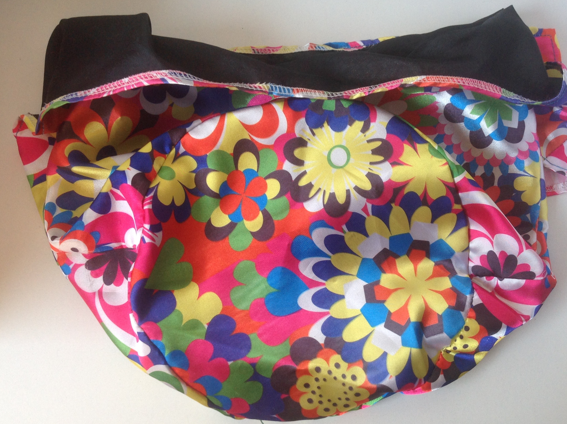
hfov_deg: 49.0
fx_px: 622
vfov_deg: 37.6
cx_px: 307
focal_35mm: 38
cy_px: 217
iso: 64
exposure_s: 1/60
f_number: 2.4
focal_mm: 4.28
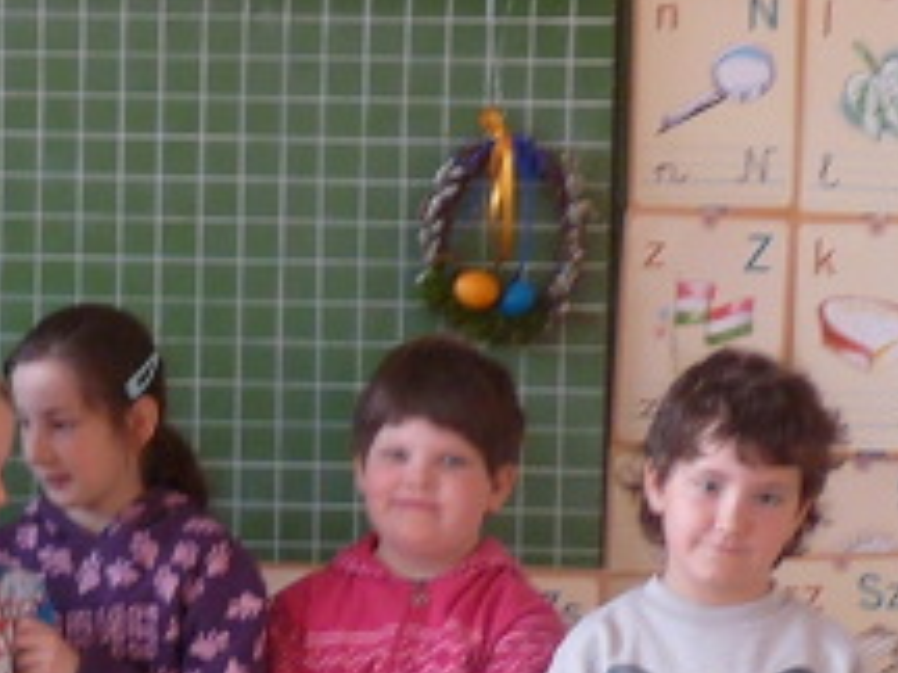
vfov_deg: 10.2
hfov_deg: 13.3
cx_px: -87
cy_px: 623
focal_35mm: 145
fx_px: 3762
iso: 100
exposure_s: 1/30
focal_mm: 4.8
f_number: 2.8
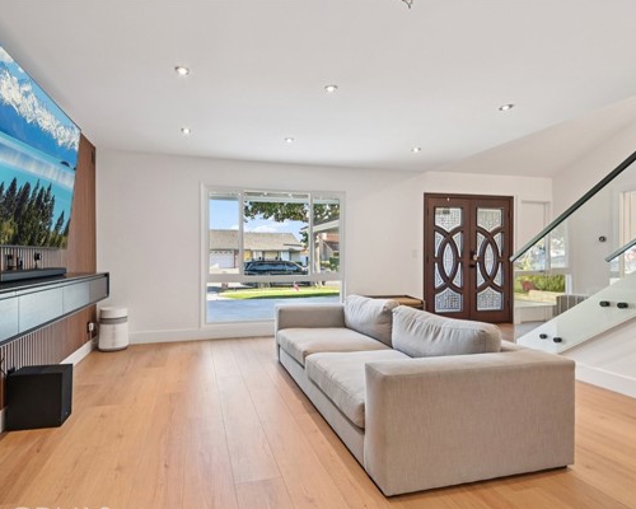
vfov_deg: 73.8
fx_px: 339
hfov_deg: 86.0
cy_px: 267
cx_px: 279
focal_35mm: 18
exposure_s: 1/6
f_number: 8
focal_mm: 15
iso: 320
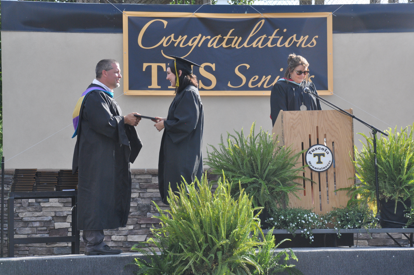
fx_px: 1206
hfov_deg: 19.5
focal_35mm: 105
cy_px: 138
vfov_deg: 13.0
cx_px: 207
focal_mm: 70
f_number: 11
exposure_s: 1/500
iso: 800
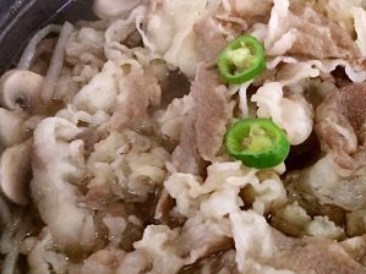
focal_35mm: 68
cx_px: 329
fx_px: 719
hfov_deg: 27.5
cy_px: 201
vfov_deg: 21.4
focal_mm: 4.15
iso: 200
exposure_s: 1/4
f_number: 2.2
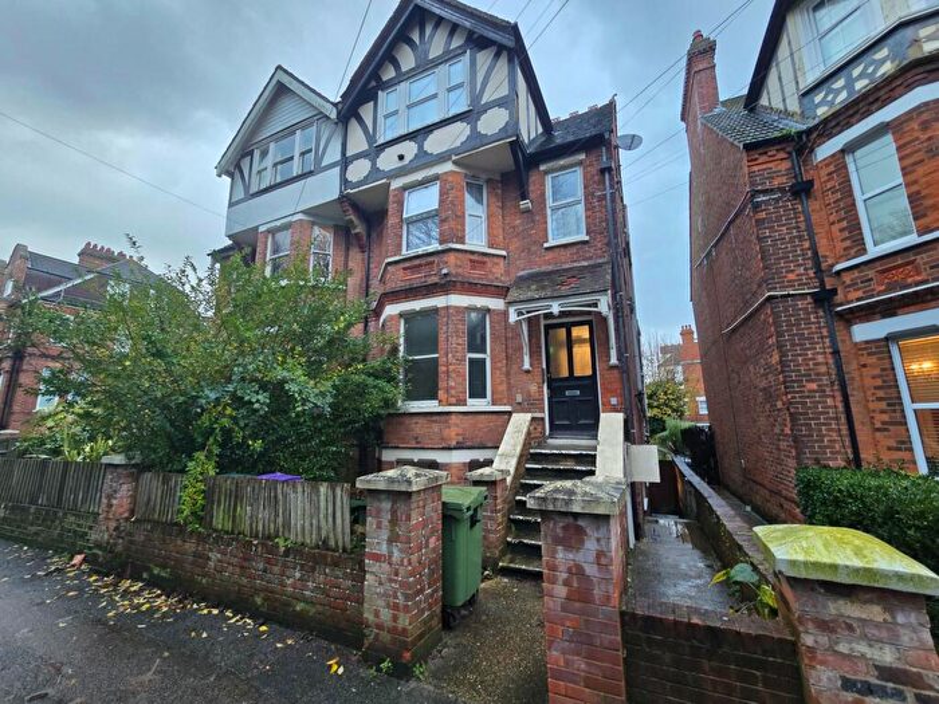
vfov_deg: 89.9
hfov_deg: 106.2
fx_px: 353
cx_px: 470
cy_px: 352
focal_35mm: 13
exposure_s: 1/50
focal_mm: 2.2
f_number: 2.2
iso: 160
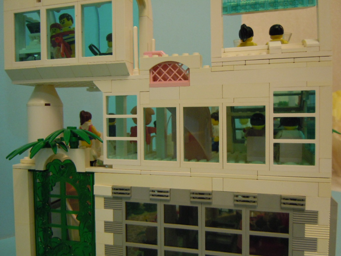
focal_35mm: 30
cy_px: 128
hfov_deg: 60.0
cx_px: 170
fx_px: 296
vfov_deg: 46.8
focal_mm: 5.4
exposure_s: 1/15
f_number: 3.5
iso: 400
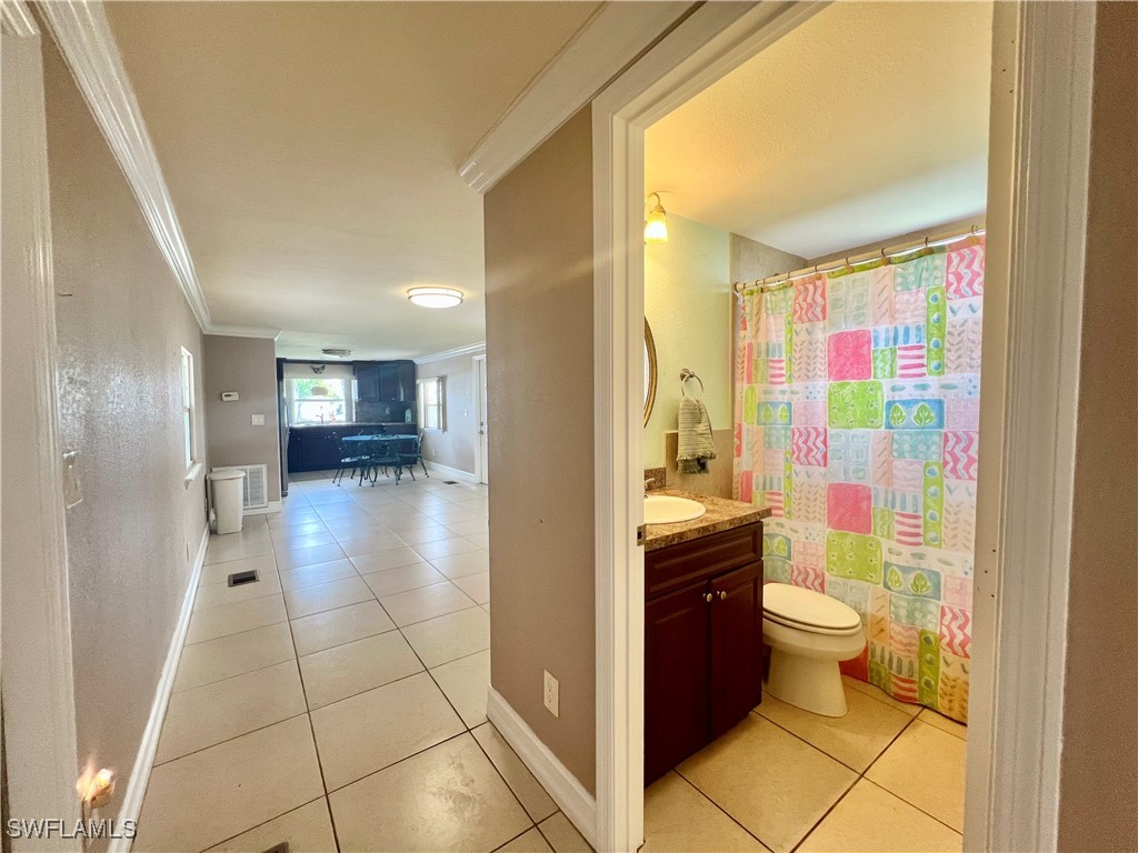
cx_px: 569
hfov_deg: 106.2
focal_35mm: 13
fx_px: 427
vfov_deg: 89.9
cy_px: 426
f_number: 1.8
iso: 160
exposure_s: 1/120
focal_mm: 1.57
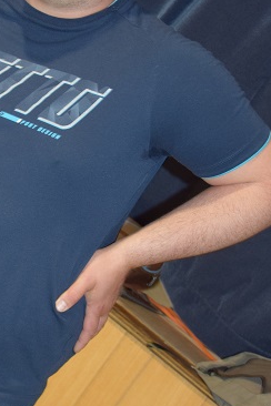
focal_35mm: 118
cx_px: -36
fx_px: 1332
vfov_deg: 17.3
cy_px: 184
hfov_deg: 11.4
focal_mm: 32
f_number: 4.2
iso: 1000
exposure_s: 1/60
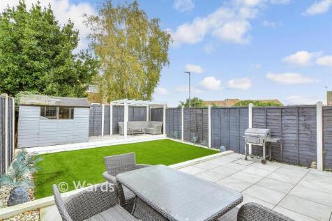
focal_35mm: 15
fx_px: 138
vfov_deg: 77.3
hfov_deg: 100.4
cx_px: 166
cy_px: 110
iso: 160
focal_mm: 10
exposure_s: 1/60
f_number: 8
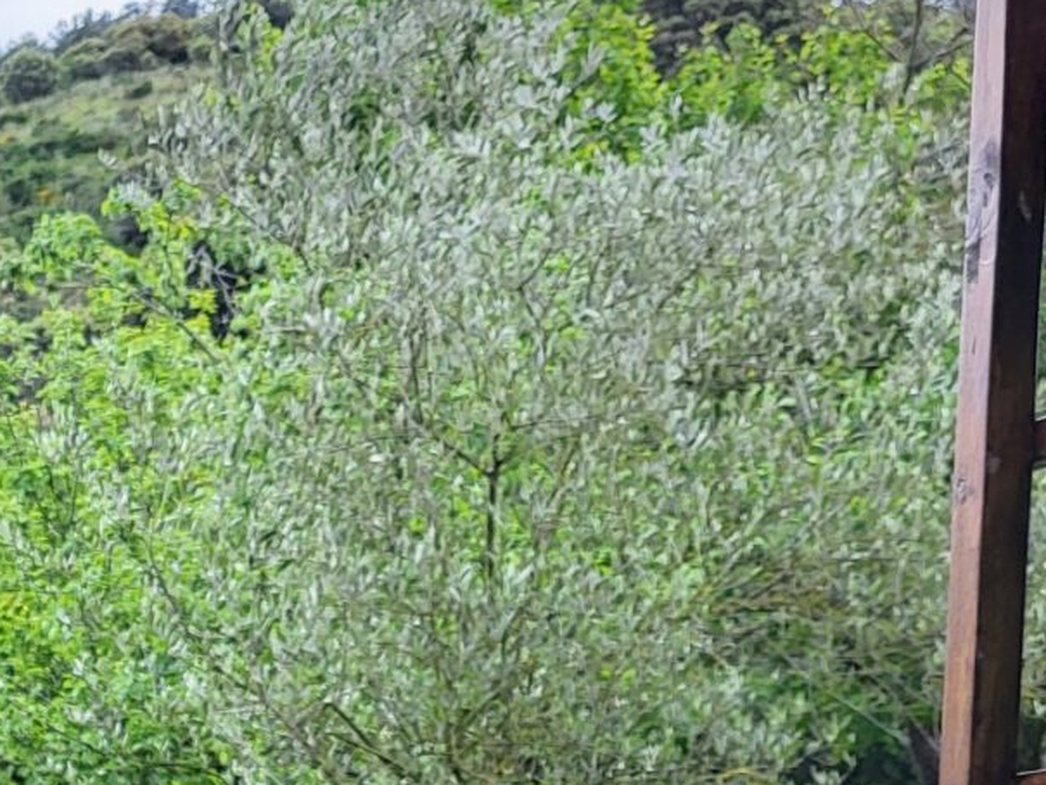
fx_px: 2660
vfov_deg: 16.0
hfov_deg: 19.4
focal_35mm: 88
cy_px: 989
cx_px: -533
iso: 64
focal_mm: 5.4
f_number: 1.8
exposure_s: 1/100
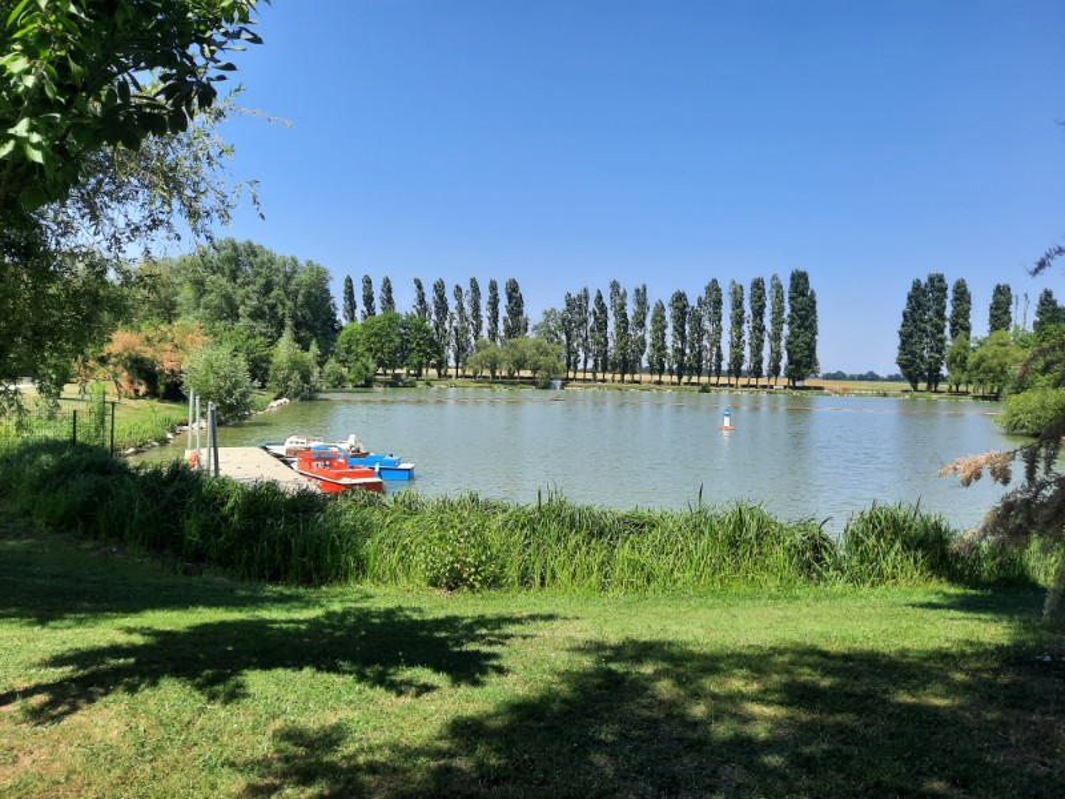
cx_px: 532
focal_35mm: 25
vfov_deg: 54.9
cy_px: 400
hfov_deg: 69.4
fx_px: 769
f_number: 2
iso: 32
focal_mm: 4.6
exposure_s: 1/982
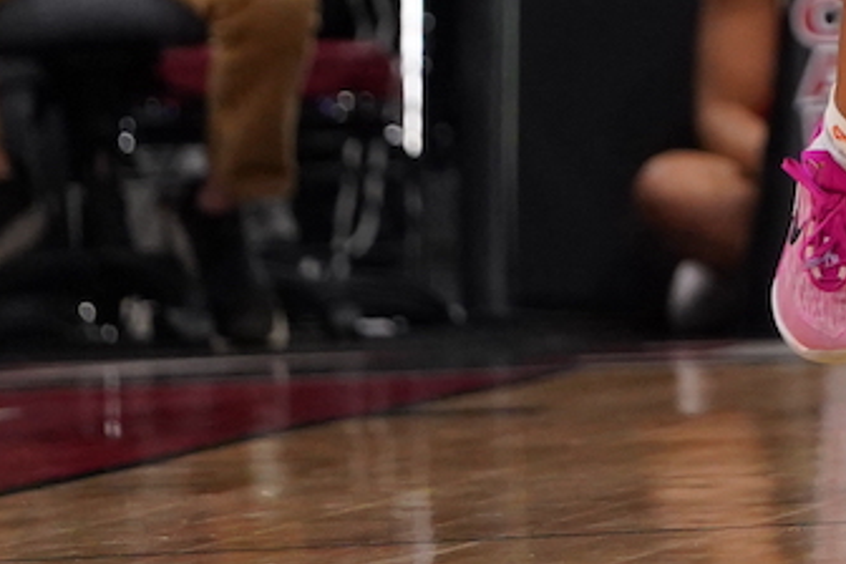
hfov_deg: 2.0
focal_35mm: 1032
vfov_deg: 1.3
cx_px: 1198
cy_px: -346
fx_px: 24250
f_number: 2.8
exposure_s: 1/2000
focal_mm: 198
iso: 2500
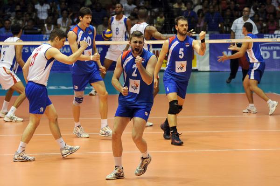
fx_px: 1224
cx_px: 140
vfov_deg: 8.7
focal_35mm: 158
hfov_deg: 13.1
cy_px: 93
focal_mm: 105
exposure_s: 1/400
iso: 400
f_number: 2.8
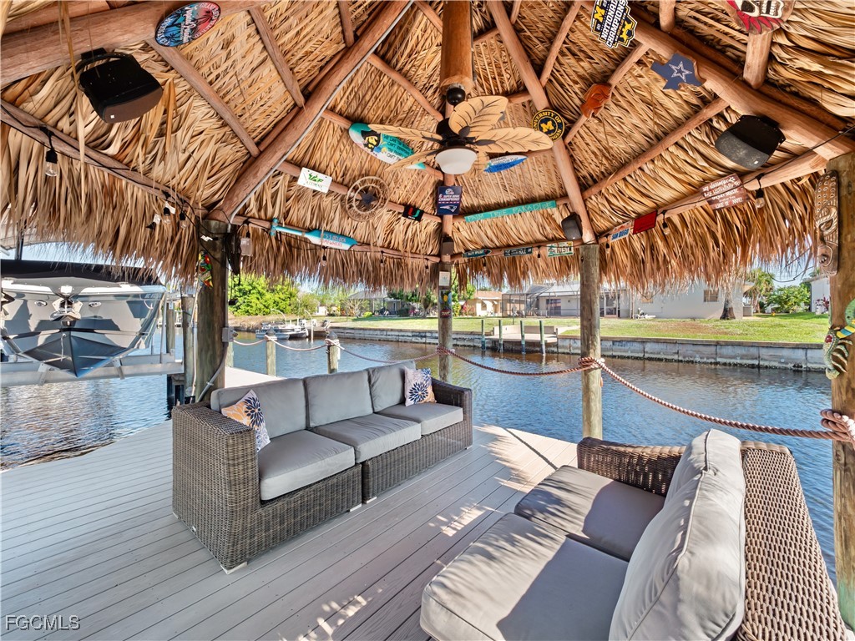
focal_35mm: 14
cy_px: 320
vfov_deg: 85.7
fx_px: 346
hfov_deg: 102.1
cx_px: 428
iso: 200
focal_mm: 7
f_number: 7.1
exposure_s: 1/40
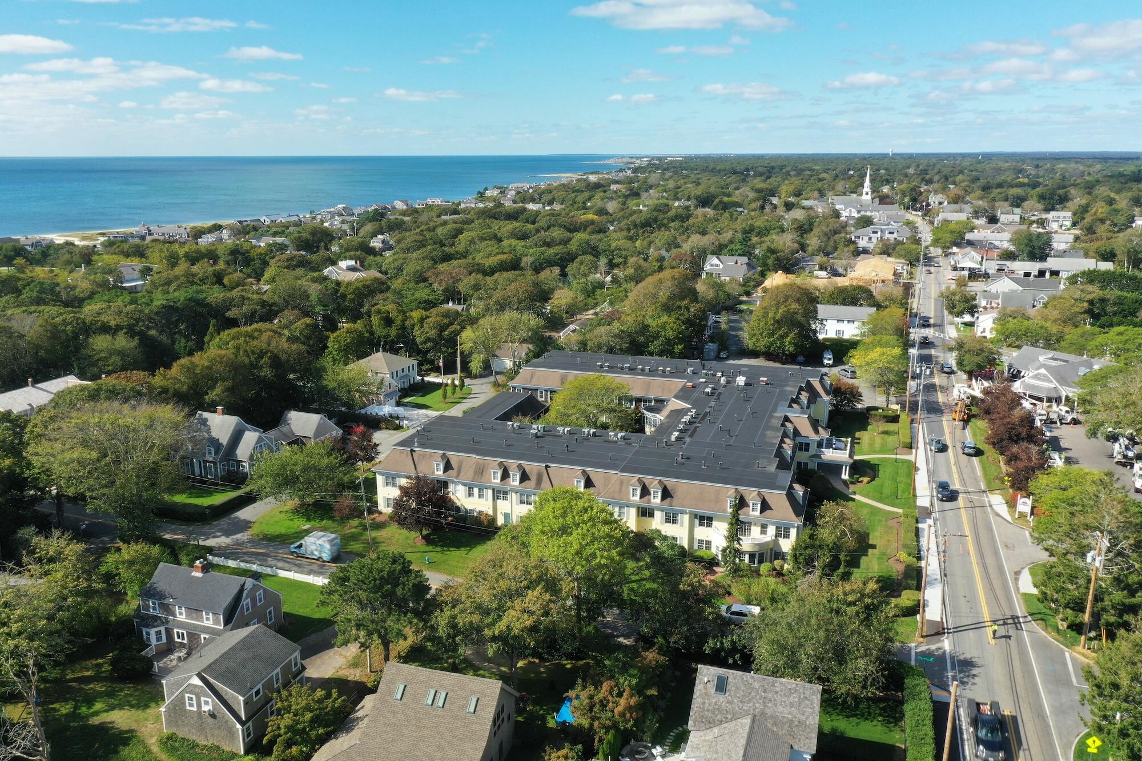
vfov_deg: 46.4
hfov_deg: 65.5
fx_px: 888
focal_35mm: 28
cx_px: 571
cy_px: 380
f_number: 10
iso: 120
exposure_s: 1/30
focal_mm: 10.26
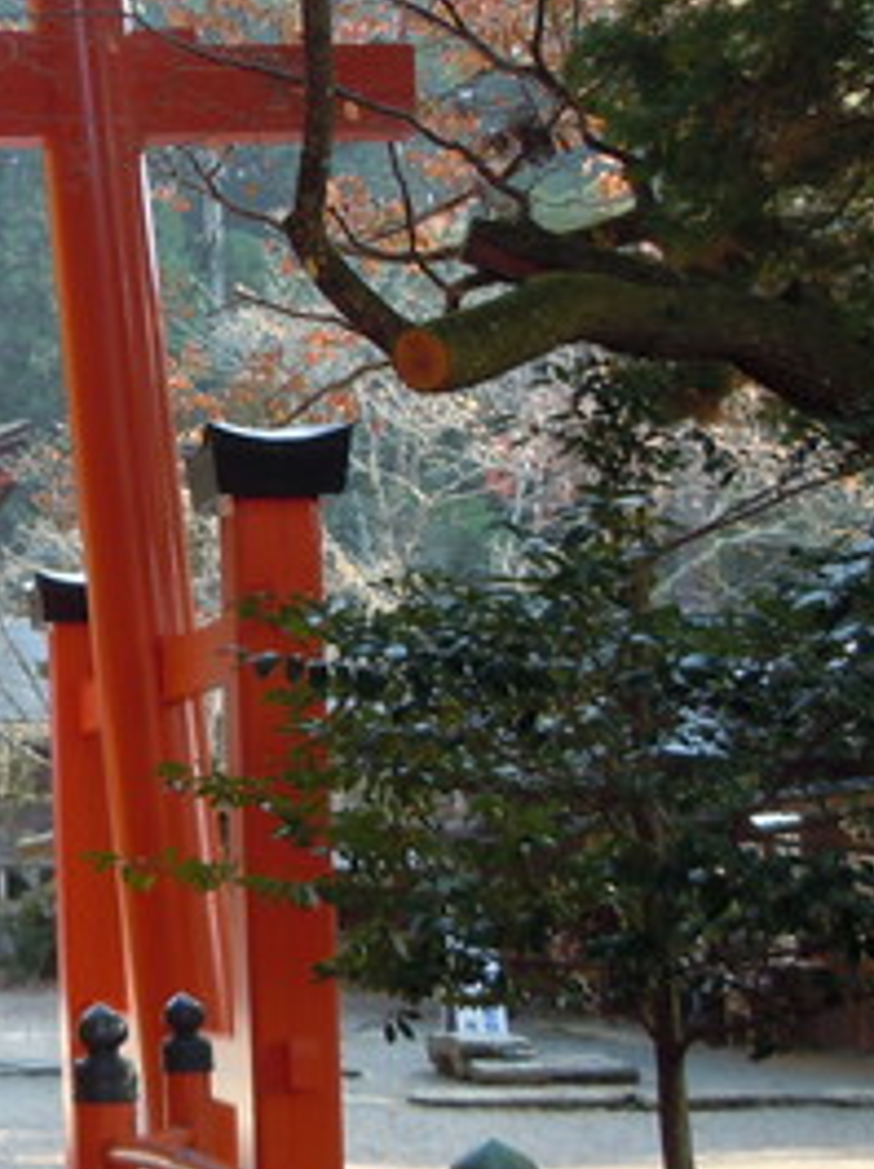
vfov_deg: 25.7
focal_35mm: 76
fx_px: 2565
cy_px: 615
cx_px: -375
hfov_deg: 17.6
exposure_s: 1/60
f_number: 3.5
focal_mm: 5.4
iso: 125
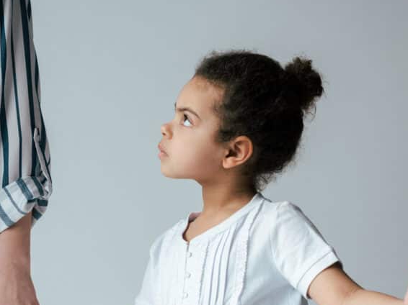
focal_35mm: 87
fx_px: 1025
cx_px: 218
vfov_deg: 16.9
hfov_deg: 22.5
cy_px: 204
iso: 500
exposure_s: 1/160
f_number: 4
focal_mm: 50
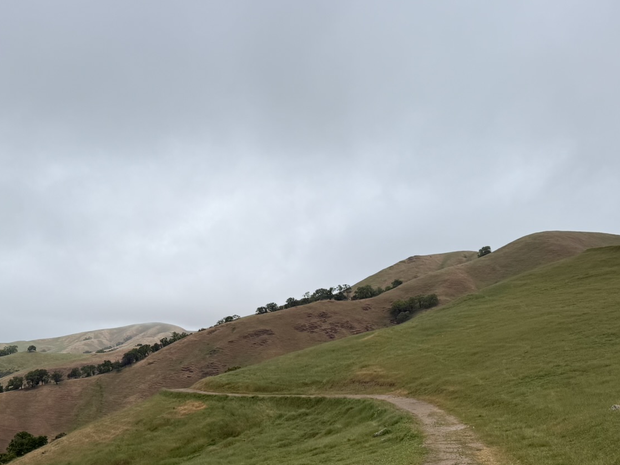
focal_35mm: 44
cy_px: 341
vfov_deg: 32.3
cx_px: 330
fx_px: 788
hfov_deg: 42.9
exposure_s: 1/5714
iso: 80
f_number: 1.78
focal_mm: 6.76
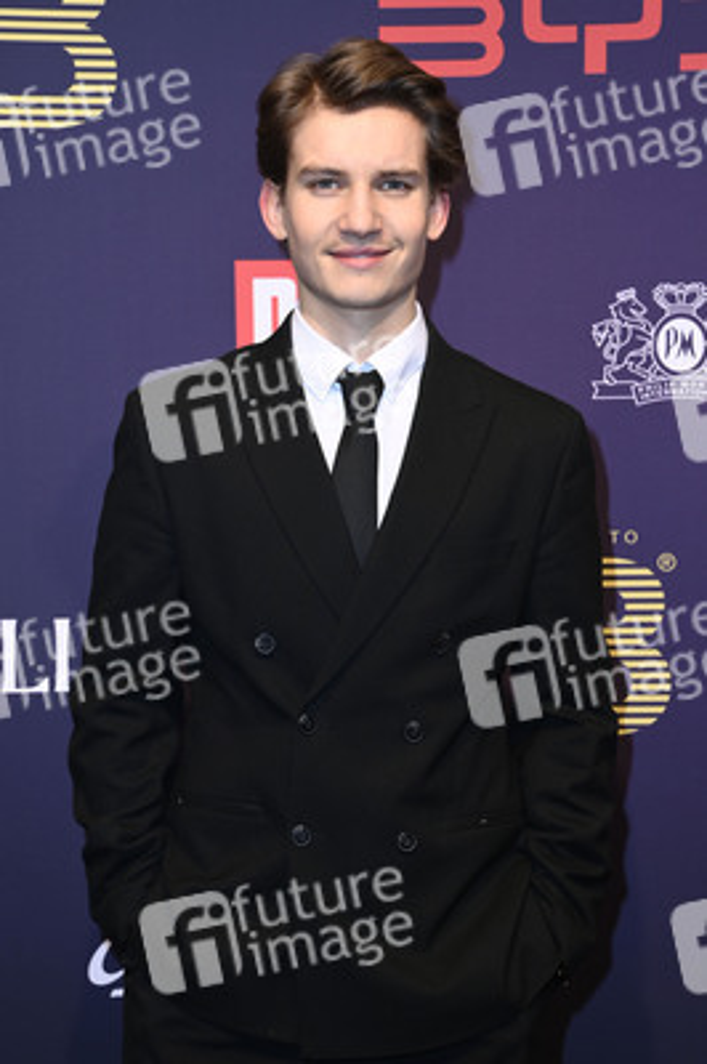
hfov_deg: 18.9
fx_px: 2125
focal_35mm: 72
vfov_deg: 28.1
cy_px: 532
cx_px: 354
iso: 500
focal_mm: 72
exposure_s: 1/250
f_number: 6.3
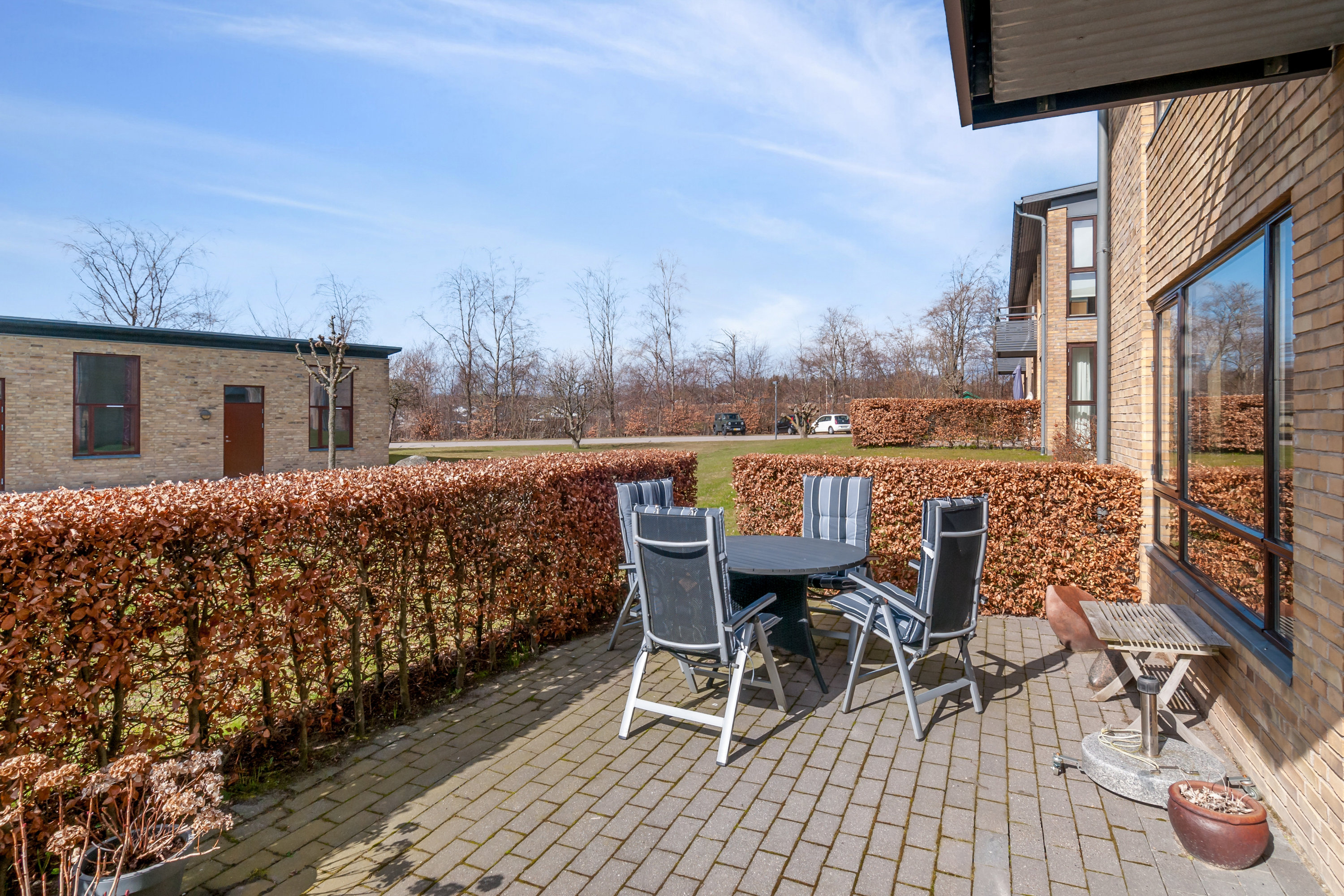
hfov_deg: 90.0
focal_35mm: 18
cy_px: 448
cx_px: 672
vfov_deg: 67.4
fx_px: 672
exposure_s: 1/320
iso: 200
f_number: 10
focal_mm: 12
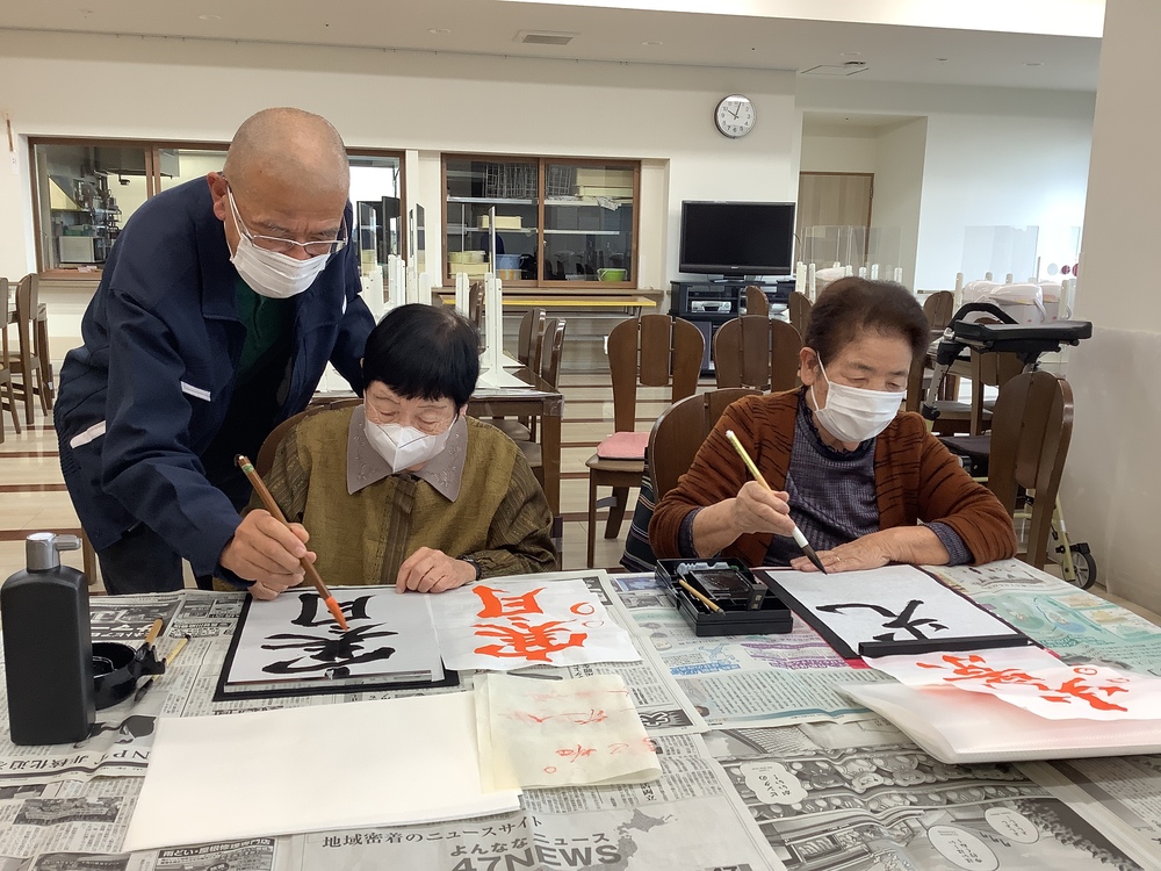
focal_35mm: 31
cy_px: 436
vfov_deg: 45.4
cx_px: 580
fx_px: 1040
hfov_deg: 58.4
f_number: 2.4
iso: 64
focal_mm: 3.3
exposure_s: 1/60
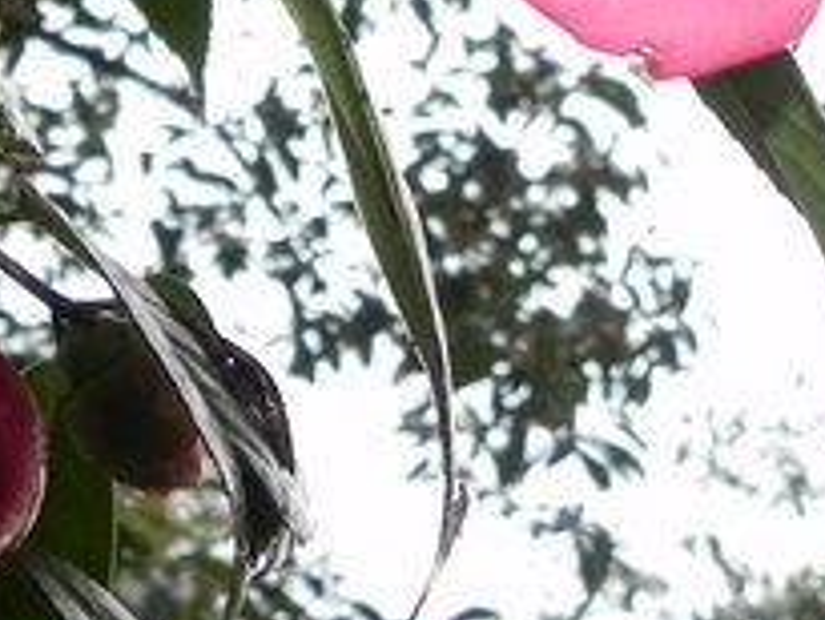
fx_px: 2361
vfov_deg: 14.0
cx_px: -28
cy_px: -324
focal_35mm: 99
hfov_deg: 19.2
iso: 200
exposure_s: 1/125
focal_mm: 5.2
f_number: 2.8
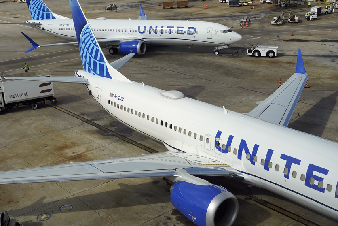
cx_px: 174
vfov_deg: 27.5
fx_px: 460
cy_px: 93
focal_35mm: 49
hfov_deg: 40.3
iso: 250
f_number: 4
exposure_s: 1/1000
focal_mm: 40
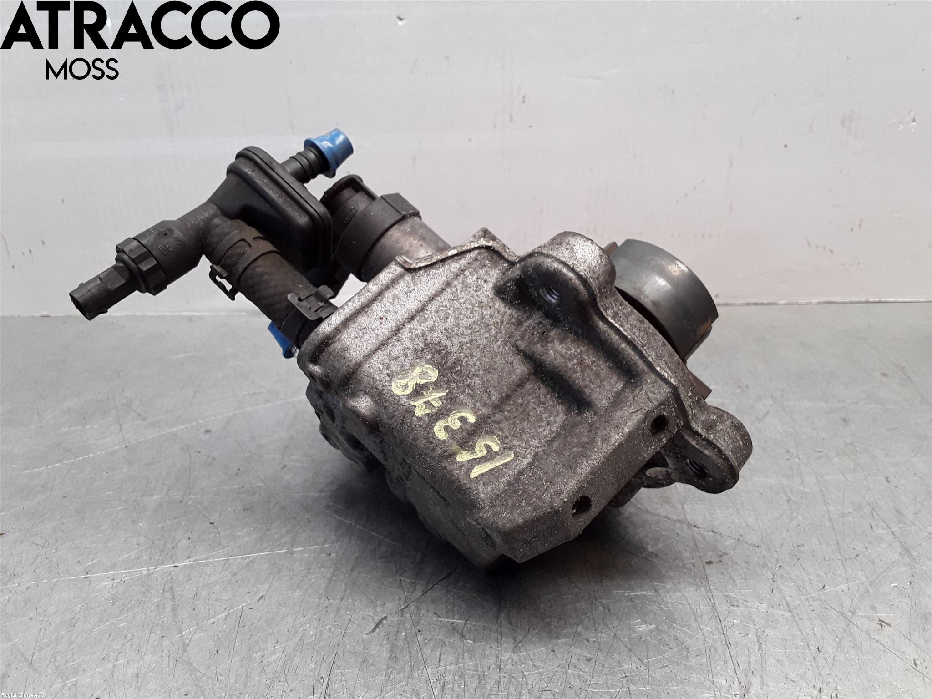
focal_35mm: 28
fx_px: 754
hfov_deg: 63.4
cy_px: 350
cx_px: 466
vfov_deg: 49.7
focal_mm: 2.91
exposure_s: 1/50
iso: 40
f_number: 1.9
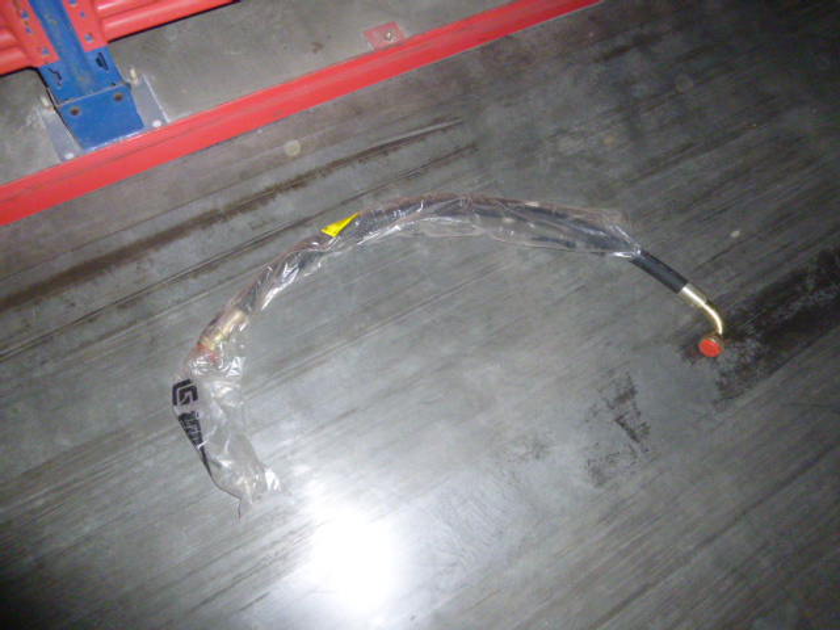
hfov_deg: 69.4
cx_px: 420
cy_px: 315
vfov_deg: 54.9
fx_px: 607
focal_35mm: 25
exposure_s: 1/250
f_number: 3.1
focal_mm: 4.5
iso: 400
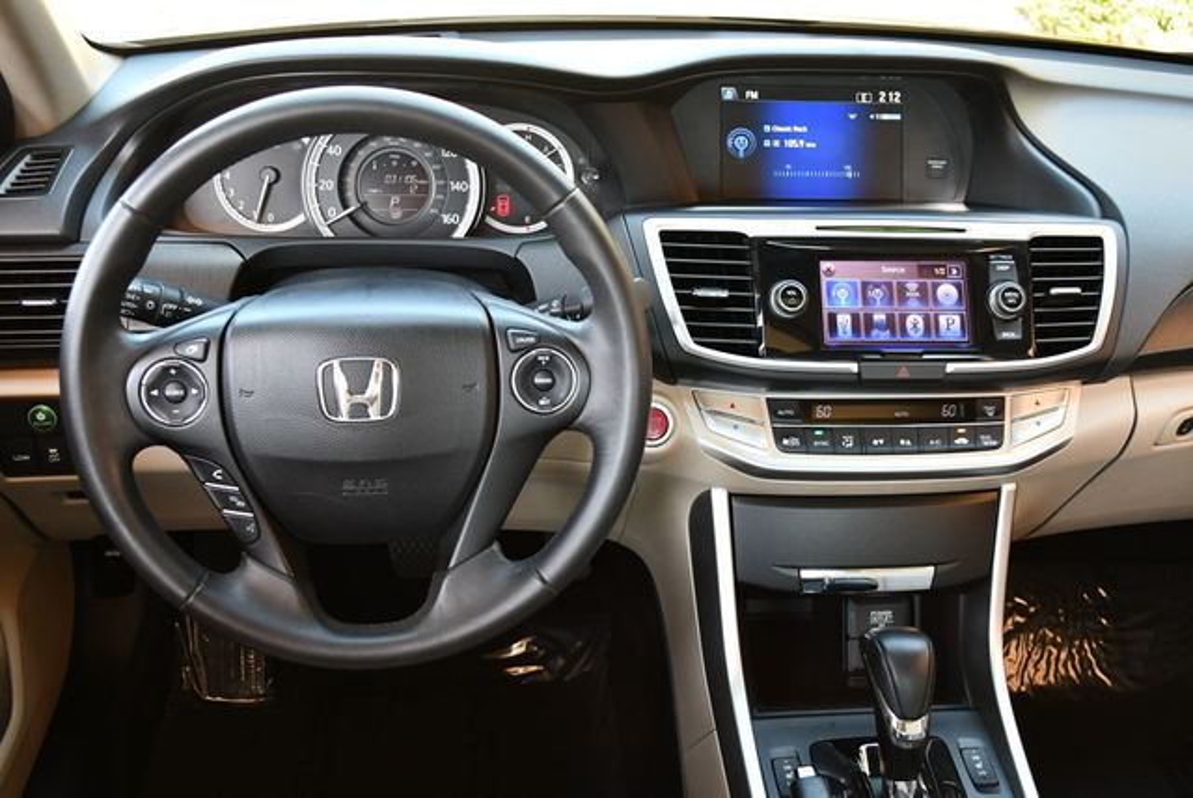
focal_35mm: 36
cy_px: 399
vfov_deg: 36.9
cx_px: 596
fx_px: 1194
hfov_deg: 53.1
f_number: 3.5
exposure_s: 1/200
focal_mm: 18
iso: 800
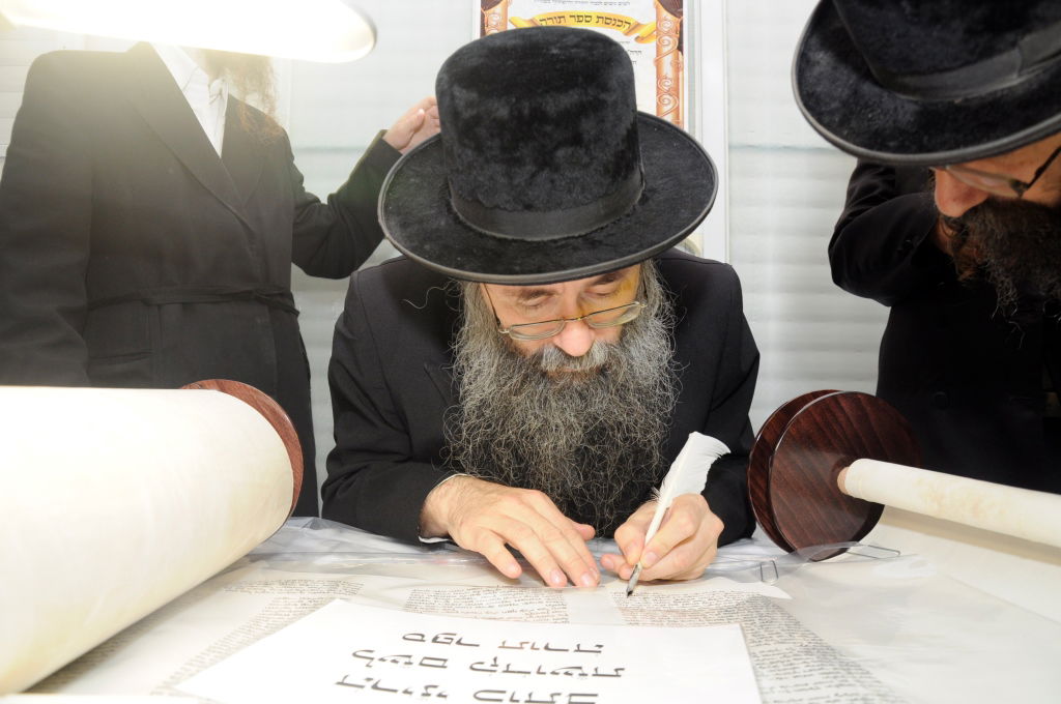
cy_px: 352
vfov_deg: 47.8
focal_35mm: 27
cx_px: 530
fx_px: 795
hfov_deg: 67.4
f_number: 5.6
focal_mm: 18
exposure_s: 1/80
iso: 640
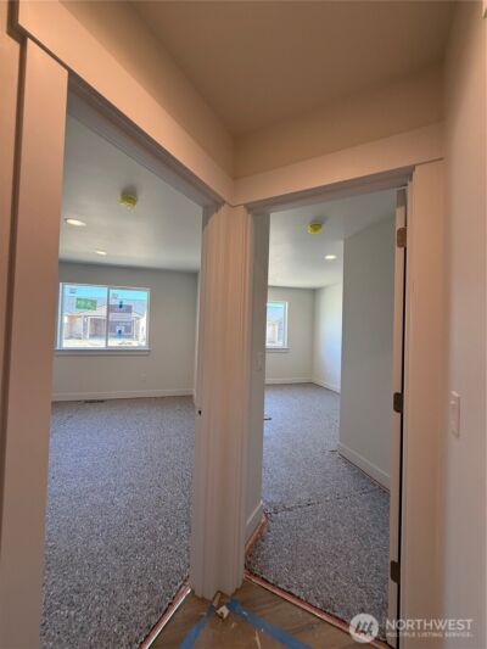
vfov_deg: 102.1
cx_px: 244
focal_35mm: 14
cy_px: 324
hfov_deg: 85.7
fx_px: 263
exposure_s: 1/120
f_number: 2.2
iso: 100
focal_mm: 2.22
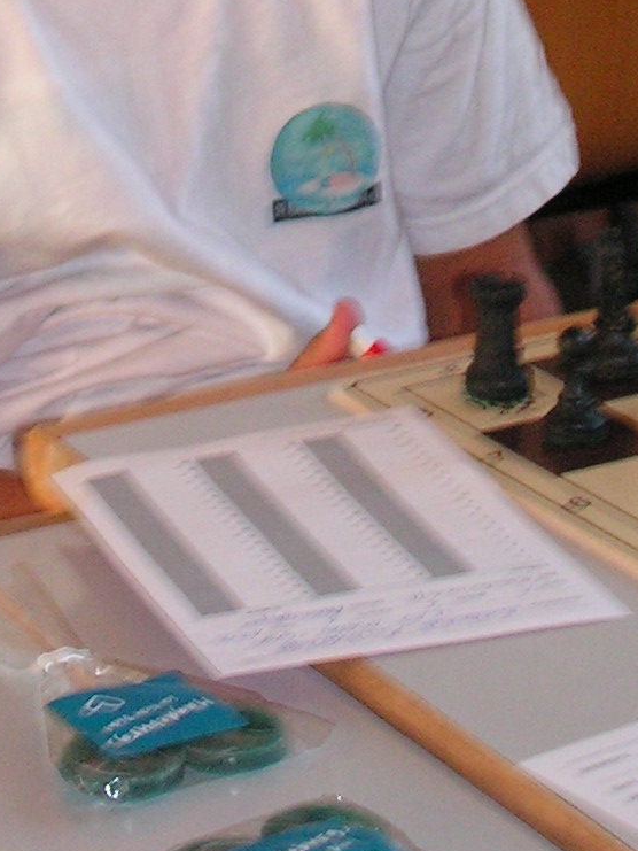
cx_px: 133
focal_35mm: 163
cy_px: 14
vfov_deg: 12.0
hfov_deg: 9.1
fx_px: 4004
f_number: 3.3
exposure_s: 1/60
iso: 200
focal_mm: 9.9
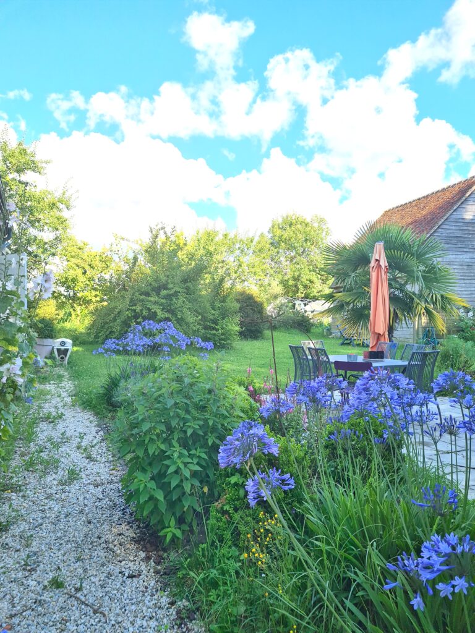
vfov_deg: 67.3
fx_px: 476
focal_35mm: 26
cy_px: 316
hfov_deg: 53.1
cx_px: 238
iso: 50
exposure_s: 1/1152
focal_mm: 5.4
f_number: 1.8
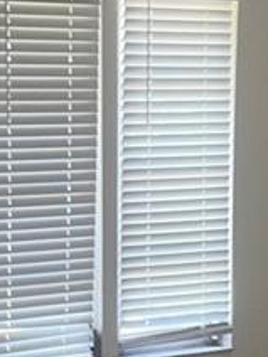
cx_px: 105
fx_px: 1404
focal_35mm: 136
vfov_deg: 14.0
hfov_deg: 10.9
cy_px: 446
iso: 160
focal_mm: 6.76
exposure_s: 1/121
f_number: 1.78
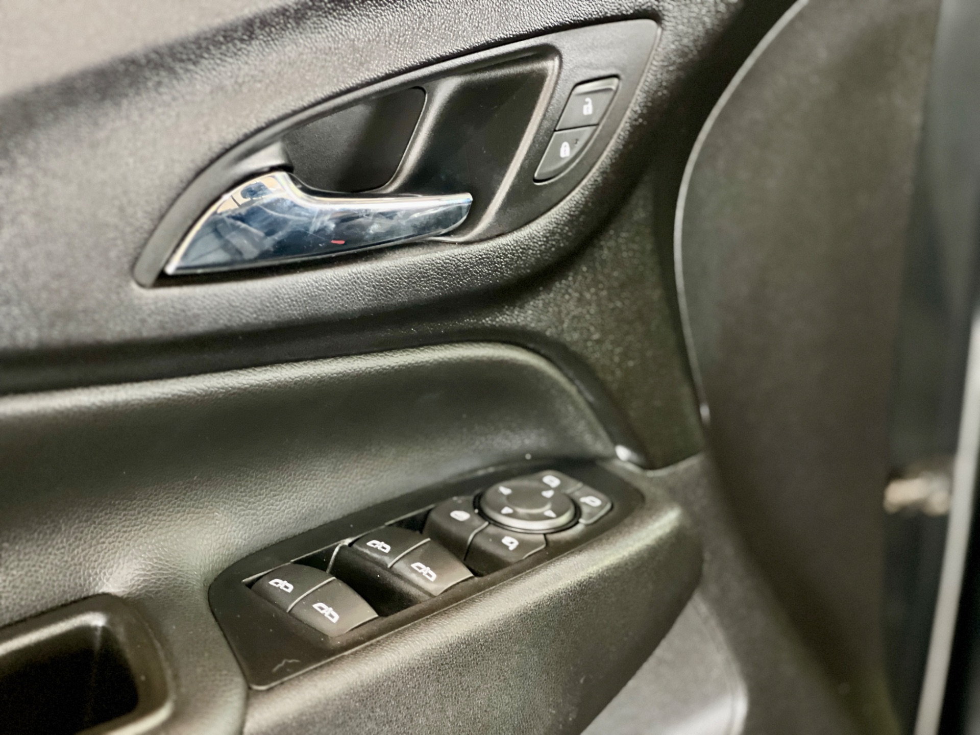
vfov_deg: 19.1
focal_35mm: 77
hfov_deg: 25.3
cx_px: 490
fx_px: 2180
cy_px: 368
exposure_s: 1/15
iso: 640
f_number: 2.8
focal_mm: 9
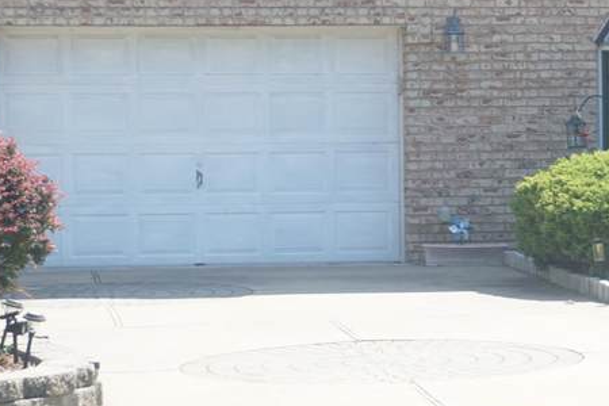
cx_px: 545
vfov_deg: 9.4
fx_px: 2453
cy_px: -22
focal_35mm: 145
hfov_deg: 14.0
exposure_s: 1/160
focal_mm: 34
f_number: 5.6
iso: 100
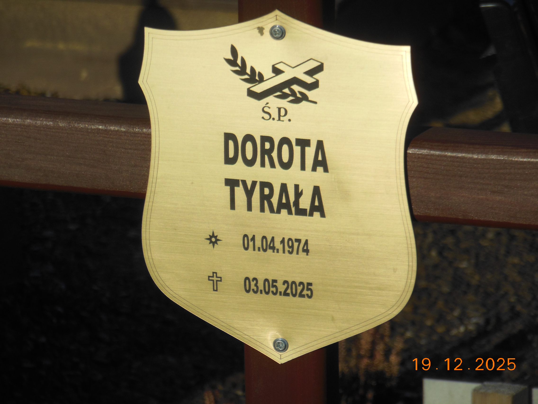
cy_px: 202
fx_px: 3885
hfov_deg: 7.9
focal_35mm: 250
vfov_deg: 5.9
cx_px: 269
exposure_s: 1/1500
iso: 125
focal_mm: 45
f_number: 5.8
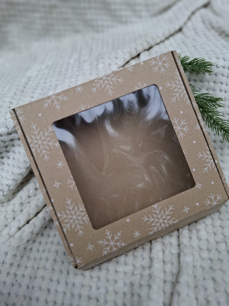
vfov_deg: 73.9
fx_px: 203
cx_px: 114
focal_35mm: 23
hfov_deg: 58.9
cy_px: 153
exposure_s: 1/216
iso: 50
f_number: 1.8
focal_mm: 5.54
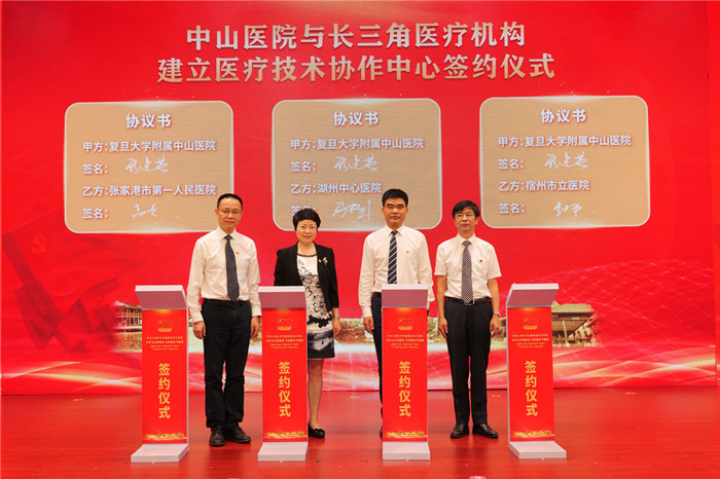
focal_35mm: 44
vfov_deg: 30.5
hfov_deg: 44.5
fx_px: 880
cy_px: 240
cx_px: 360
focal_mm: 44
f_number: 4.5
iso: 1000
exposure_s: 1/125
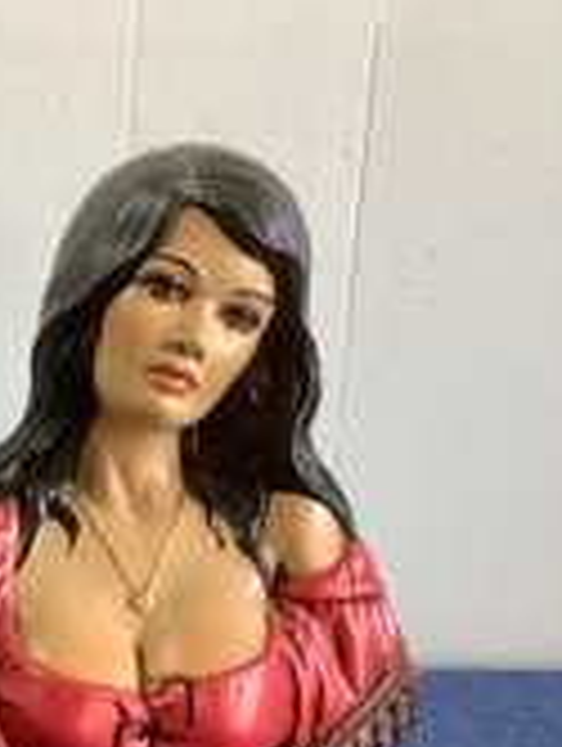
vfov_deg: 30.0
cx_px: -196
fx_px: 1382
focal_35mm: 64
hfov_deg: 20.7
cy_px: 493
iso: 80
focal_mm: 3.3
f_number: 2.4
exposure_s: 1/50
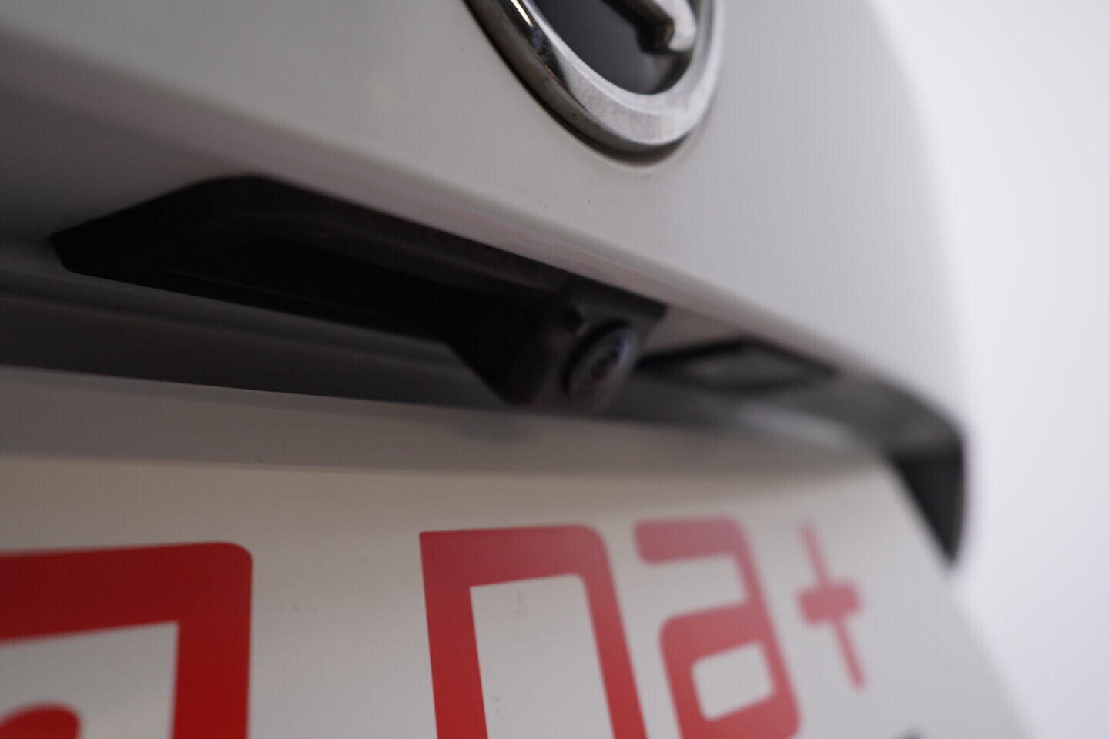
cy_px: 370
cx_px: 554
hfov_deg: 53.1
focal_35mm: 36
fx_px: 1109
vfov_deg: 36.9
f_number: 4
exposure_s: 1/80
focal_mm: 24
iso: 125
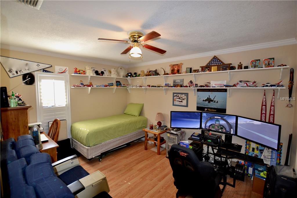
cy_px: 99
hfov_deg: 100.4
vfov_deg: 77.3
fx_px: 124
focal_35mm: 15
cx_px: 148
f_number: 3.5
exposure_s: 1/60
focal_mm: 10
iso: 450
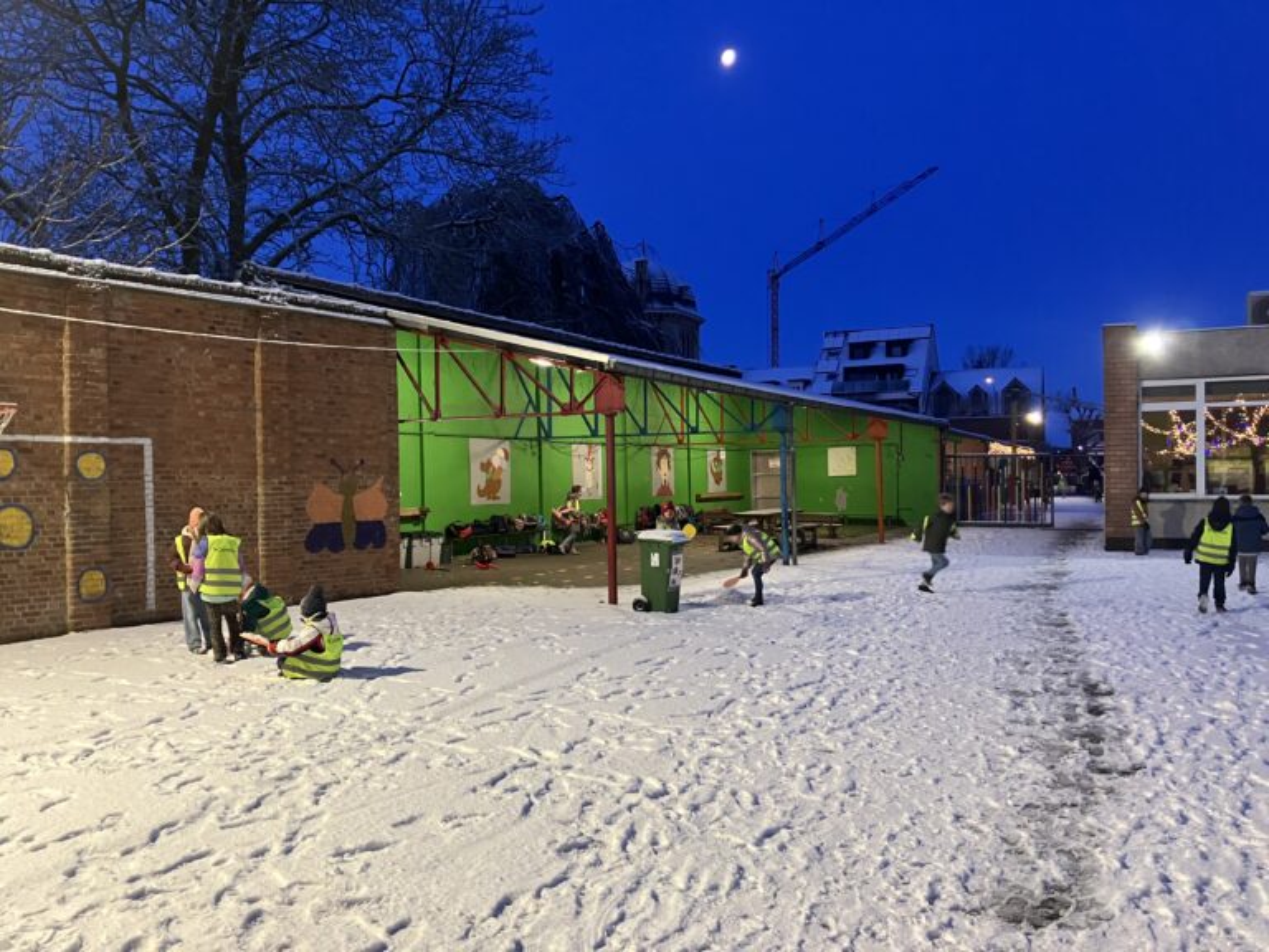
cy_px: 476
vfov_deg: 49.7
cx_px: 634
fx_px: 1026
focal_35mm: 28
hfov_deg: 63.4
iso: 320
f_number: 1.8
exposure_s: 1/50
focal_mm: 3.99
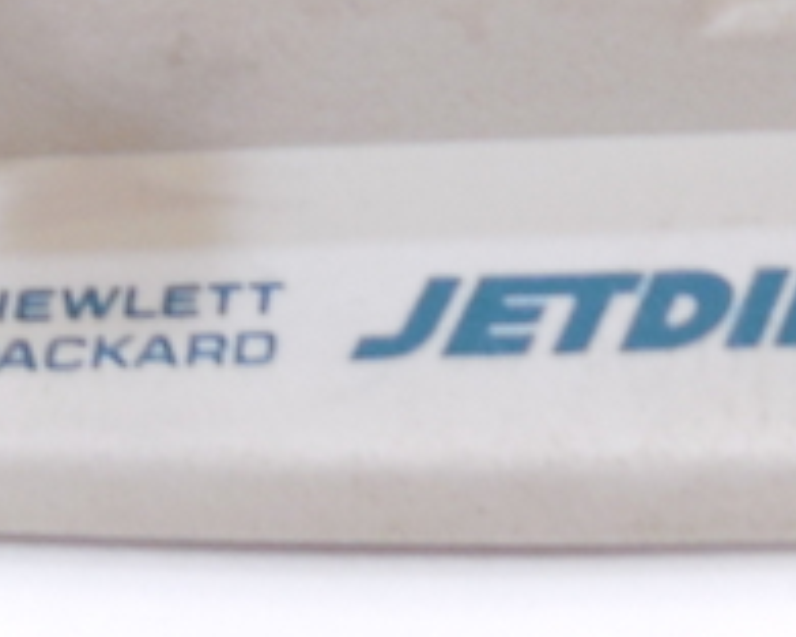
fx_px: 3015
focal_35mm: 128
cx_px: 1061
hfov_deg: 14.4
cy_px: -176
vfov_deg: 11.7
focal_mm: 4.5
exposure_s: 1/40
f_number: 3.1
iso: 125
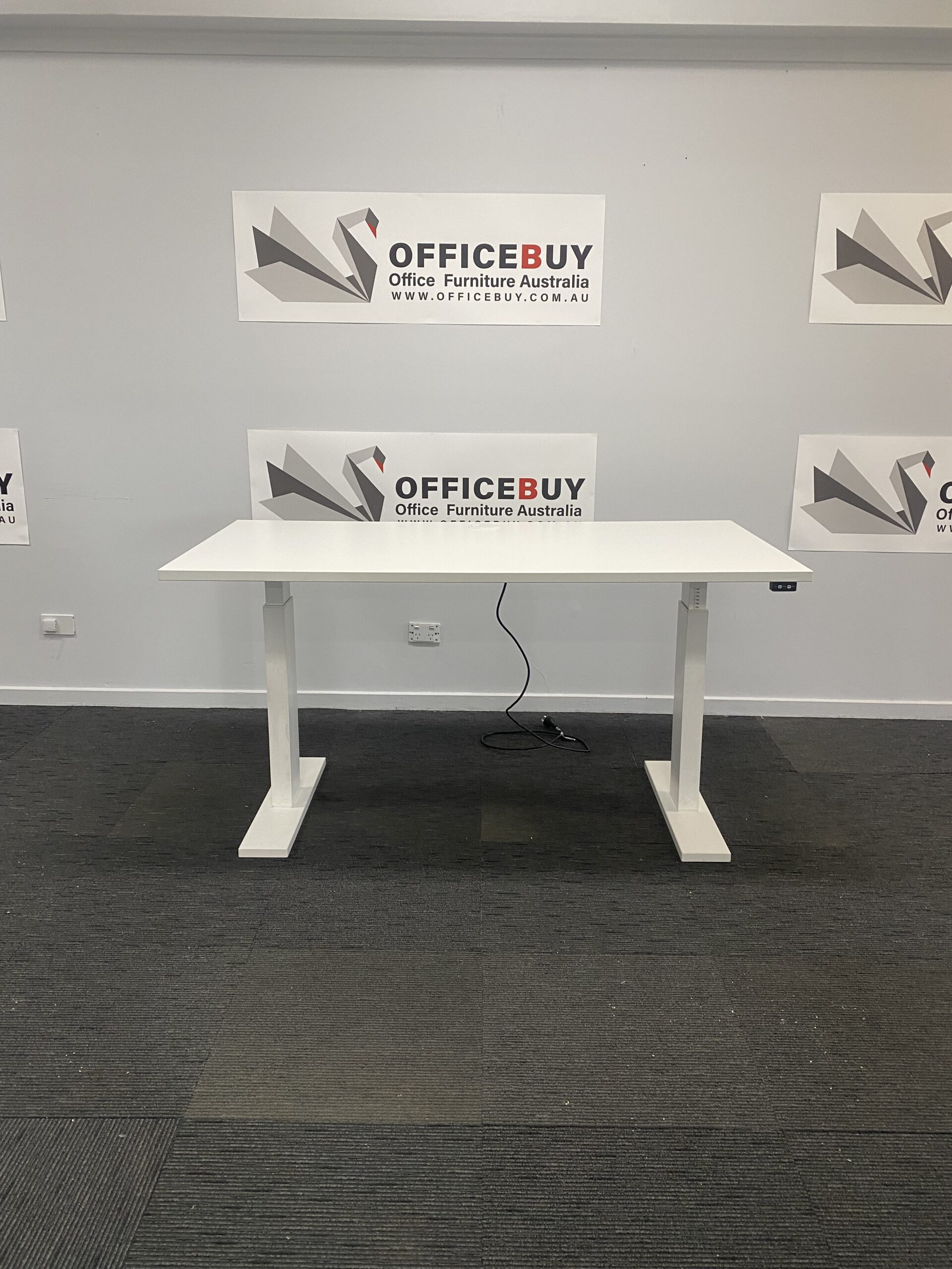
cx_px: 476
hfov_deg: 53.1
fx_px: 953
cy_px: 634
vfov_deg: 67.3
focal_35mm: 26
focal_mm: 4.25
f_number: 1.8
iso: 80
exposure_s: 1/50
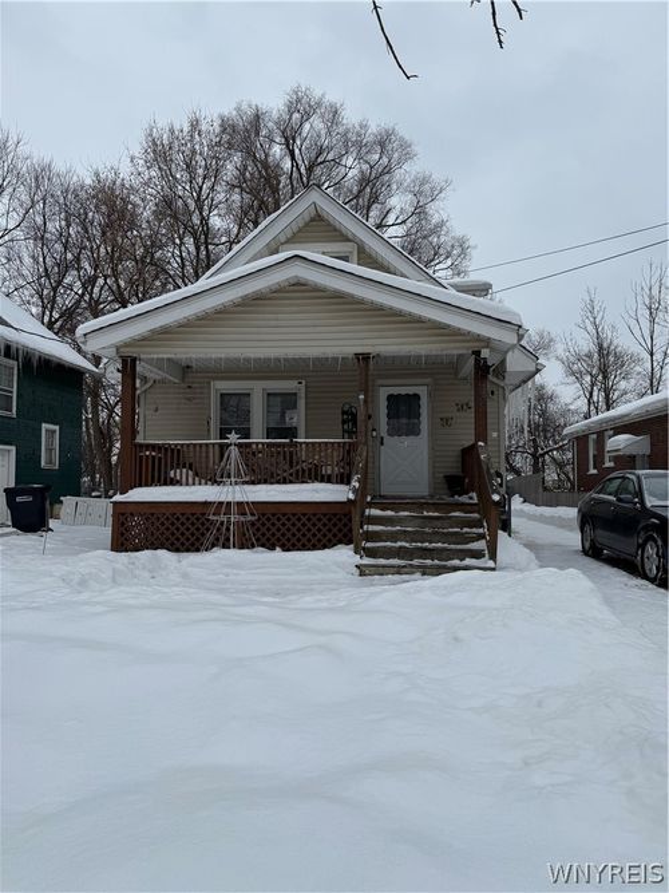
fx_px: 619
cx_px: 334
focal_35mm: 24
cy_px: 446
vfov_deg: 71.6
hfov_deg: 56.8
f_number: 1.78
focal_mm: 6.76
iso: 80
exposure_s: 1/4975
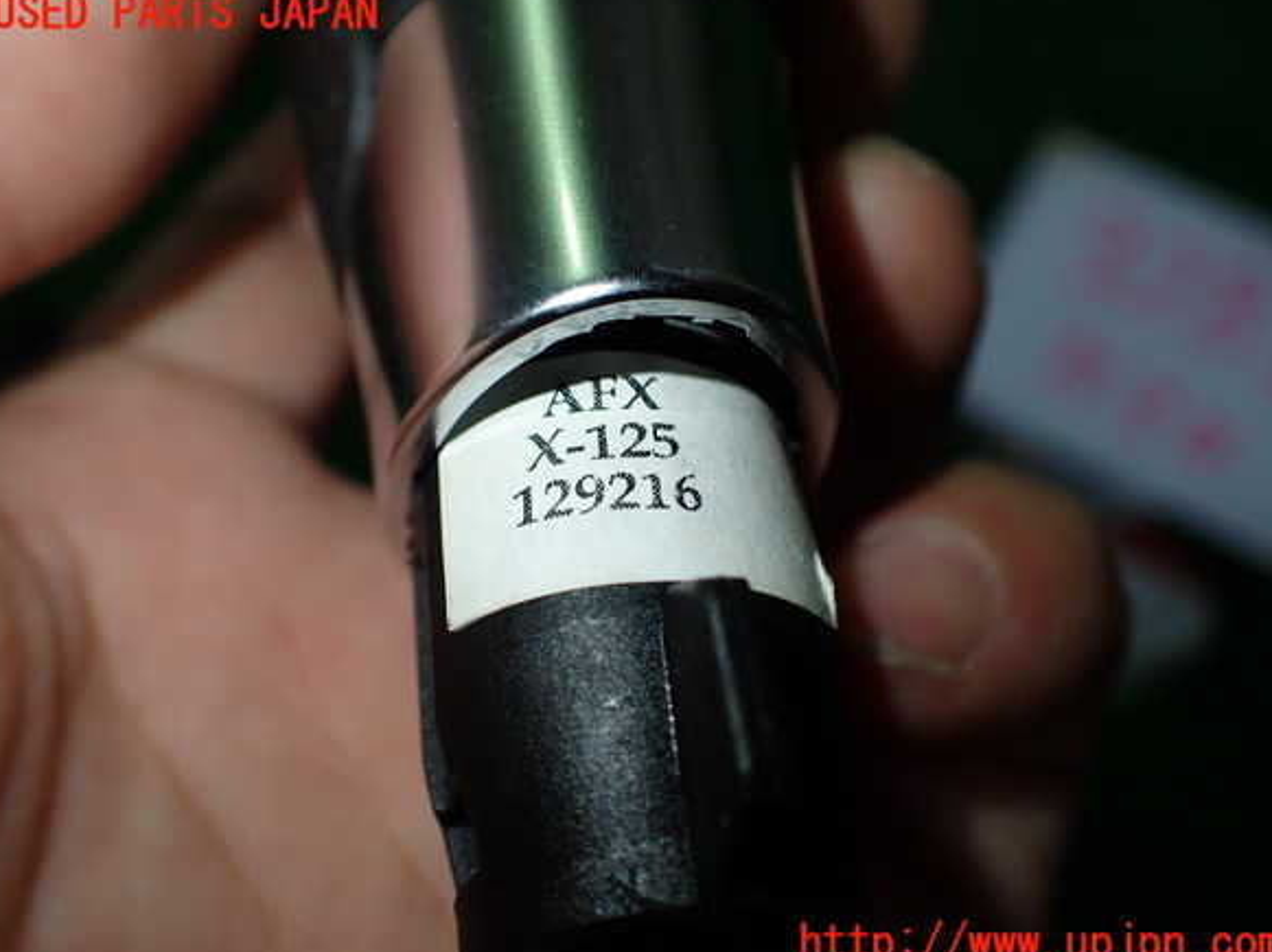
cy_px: 479
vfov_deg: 45.4
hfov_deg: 58.4
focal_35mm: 31
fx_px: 1138
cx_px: 637
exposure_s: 1/125
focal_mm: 5.4
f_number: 2.3
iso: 100
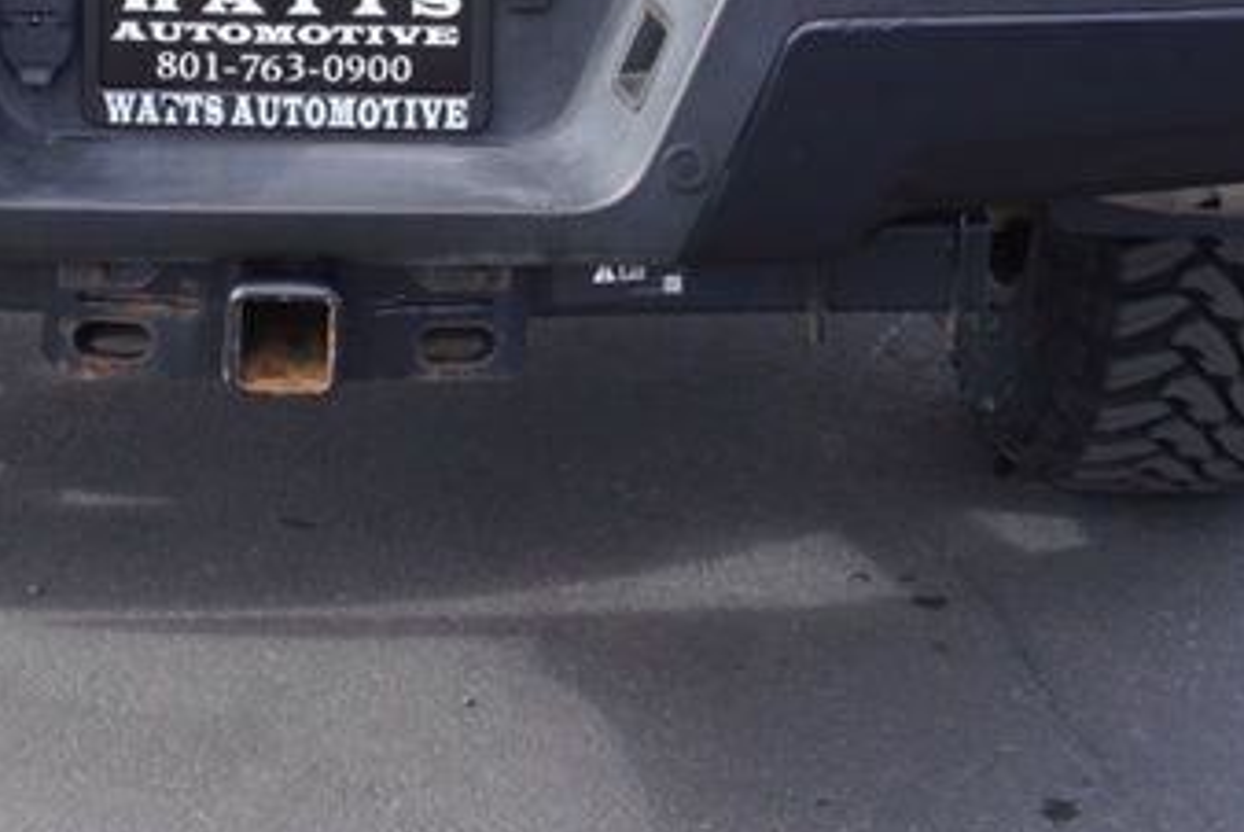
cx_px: 228
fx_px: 3458
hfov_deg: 20.1
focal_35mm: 100
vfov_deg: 13.1
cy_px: -368
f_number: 5.6
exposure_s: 1/80
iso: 100
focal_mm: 22
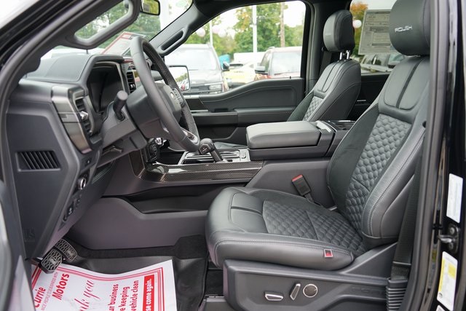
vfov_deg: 41.1
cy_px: 156
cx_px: 233
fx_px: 414
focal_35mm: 32
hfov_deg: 58.7
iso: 125
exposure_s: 1/60
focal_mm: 32
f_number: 4
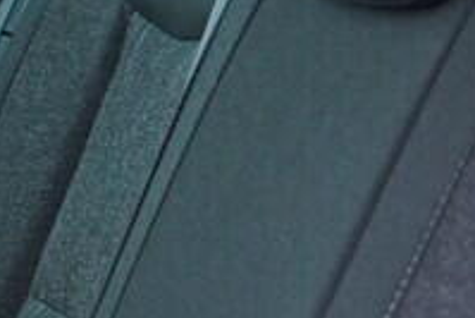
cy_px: 643
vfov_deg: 5.2
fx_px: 3433
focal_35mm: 260
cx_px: -659
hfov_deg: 7.4
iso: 500
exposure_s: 1/40
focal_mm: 24
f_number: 2.8
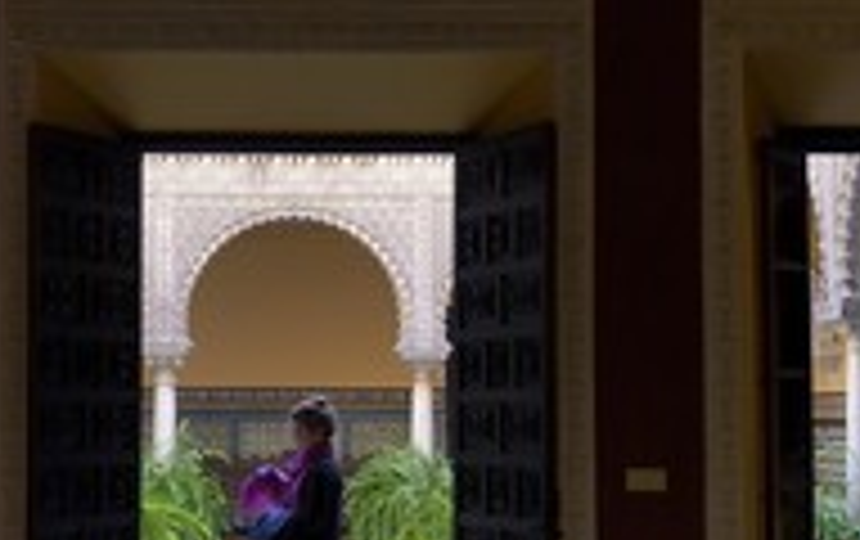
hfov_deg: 31.3
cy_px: 364
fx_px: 1526
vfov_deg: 20.0
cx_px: 308
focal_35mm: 65
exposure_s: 1/40
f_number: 6.3
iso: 1600
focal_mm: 29
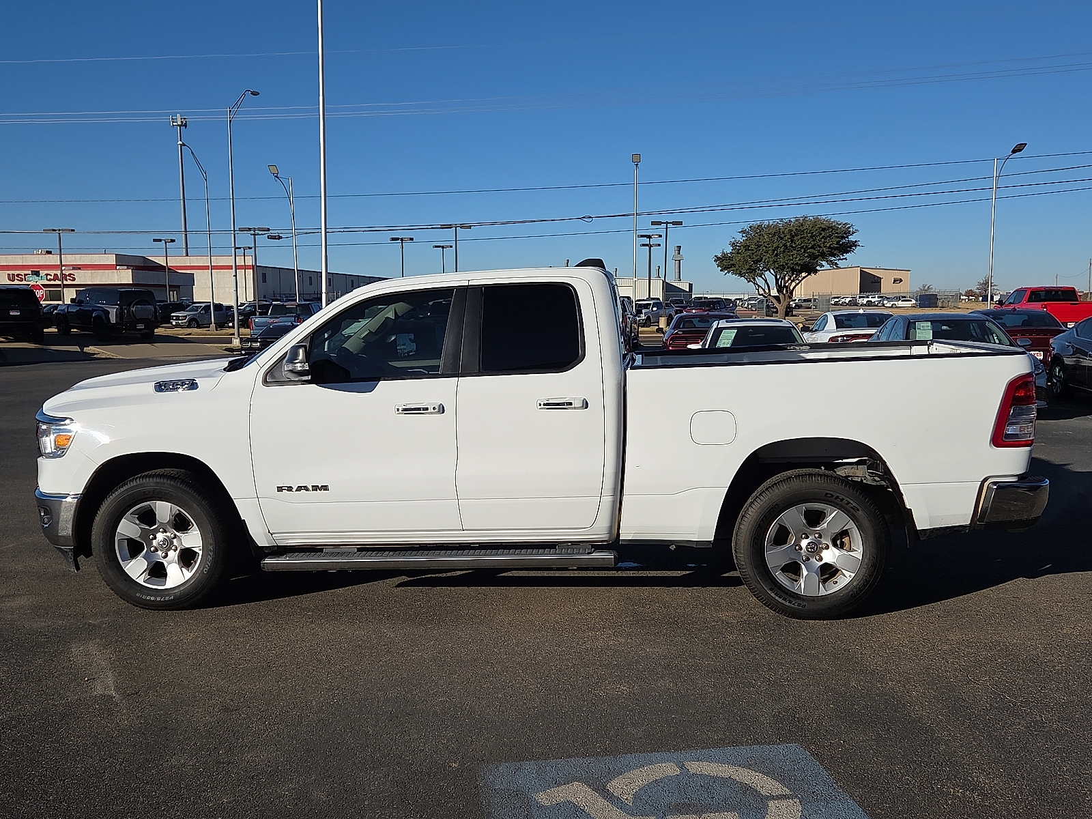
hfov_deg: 54.0
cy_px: 410
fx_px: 1073
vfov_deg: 41.8
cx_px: 546
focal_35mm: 34
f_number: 1.8
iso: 69
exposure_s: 1/10000
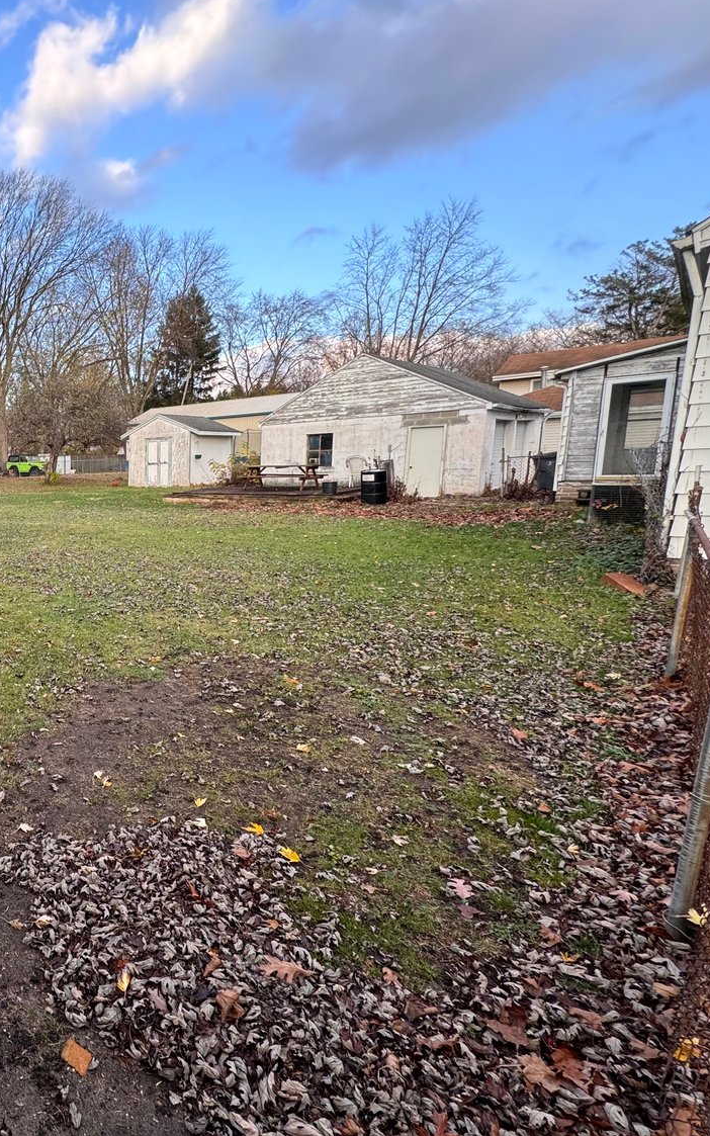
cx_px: -33
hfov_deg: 47.2
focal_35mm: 20
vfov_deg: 85.1
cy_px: 563
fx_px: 619
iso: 40
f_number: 2.2
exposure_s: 1/178
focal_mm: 2.22
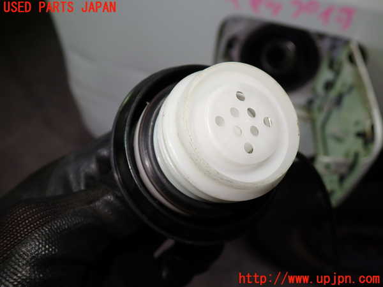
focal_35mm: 30
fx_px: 332
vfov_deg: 46.8
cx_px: 192
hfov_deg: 60.0
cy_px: 144
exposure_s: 1/60
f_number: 2.3
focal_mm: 5.4
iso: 100
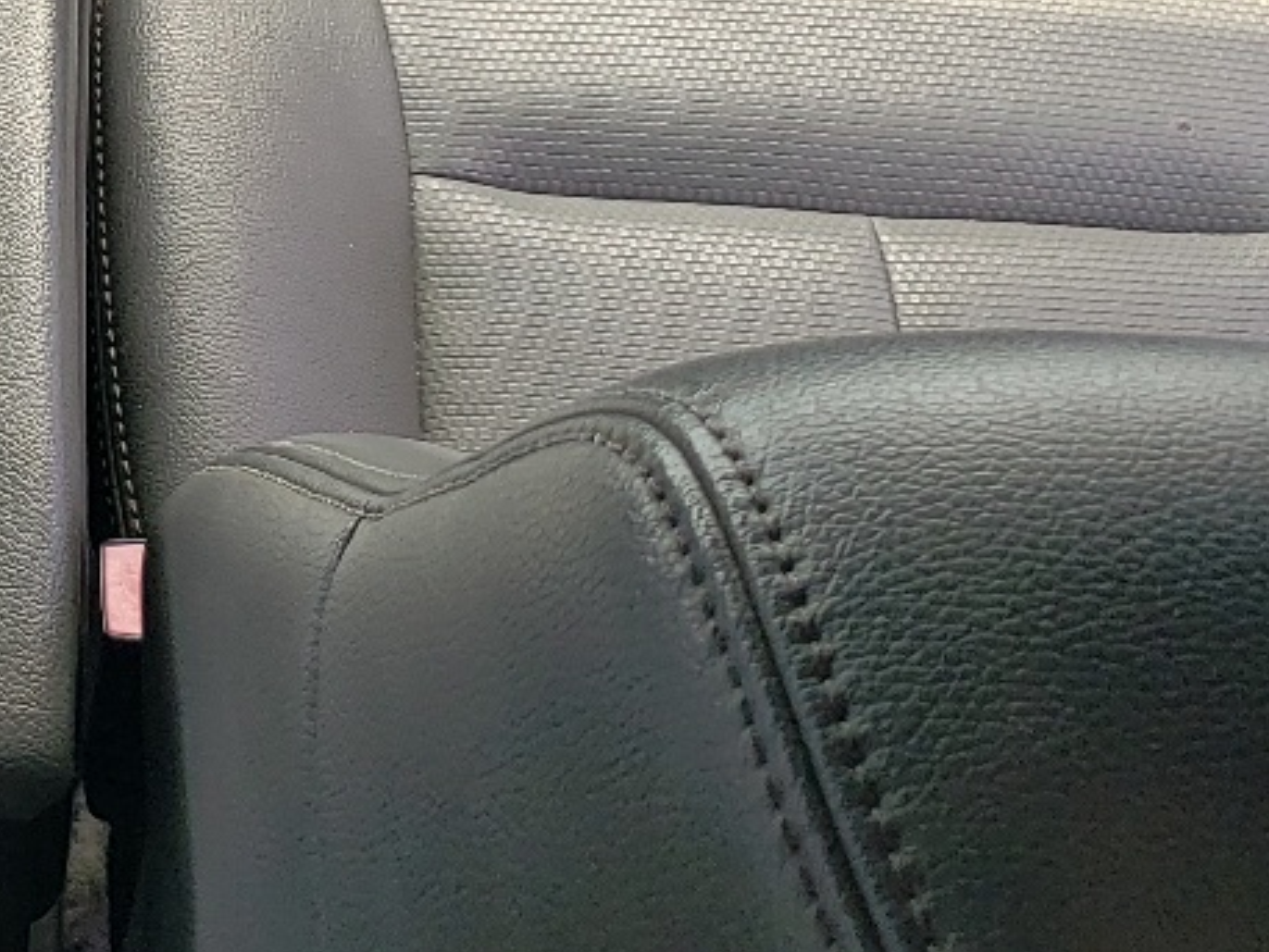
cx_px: -547
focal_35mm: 91
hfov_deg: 19.2
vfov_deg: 15.7
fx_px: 3337
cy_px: -142
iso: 50
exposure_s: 1/286
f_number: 1.5
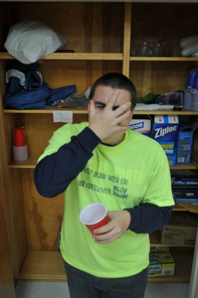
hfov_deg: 43.5
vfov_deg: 62.0
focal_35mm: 30
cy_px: 149
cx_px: 99
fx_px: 248
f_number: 3.2
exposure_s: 1/60
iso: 200
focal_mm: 20
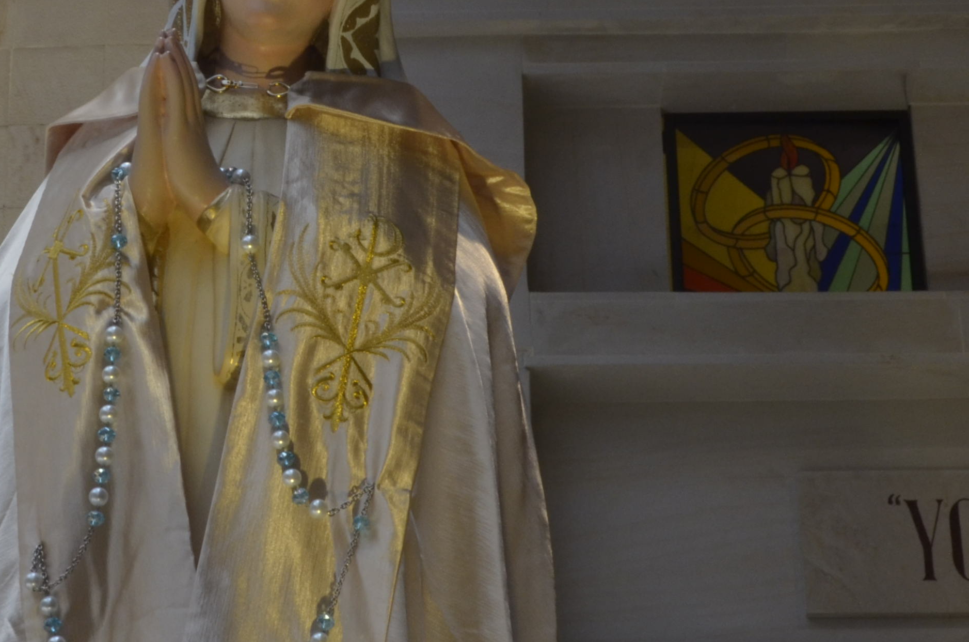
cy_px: 229
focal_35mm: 126
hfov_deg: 16.2
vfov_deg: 10.8
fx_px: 3384
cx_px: 283
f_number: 14
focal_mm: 32
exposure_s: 1/30
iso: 500
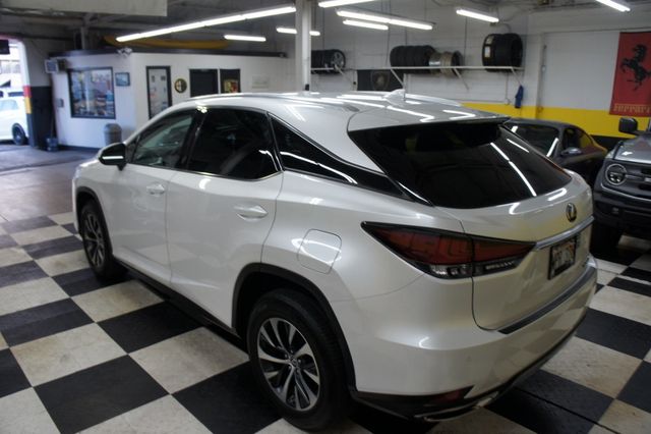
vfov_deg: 47.9
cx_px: 326
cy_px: 217
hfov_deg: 67.4
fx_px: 488
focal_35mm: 27
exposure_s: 1/40
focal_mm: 18
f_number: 4
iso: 200
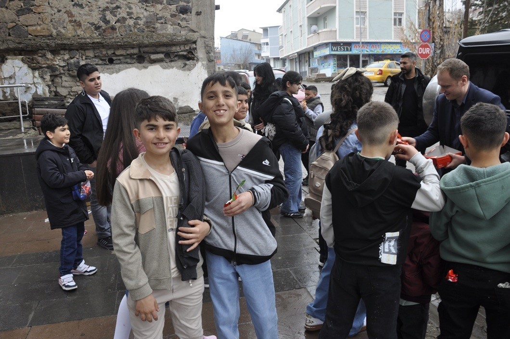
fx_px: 424
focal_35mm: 30
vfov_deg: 43.5
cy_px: 170
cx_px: 255
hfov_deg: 62.0
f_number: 5.6
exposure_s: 1/125
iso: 200
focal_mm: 20
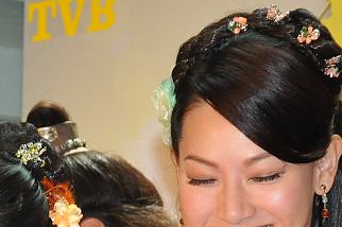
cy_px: 386
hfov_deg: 4.6
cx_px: -195
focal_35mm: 447
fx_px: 4242
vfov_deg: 3.1
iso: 800
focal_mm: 80
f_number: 6.3
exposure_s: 1/100
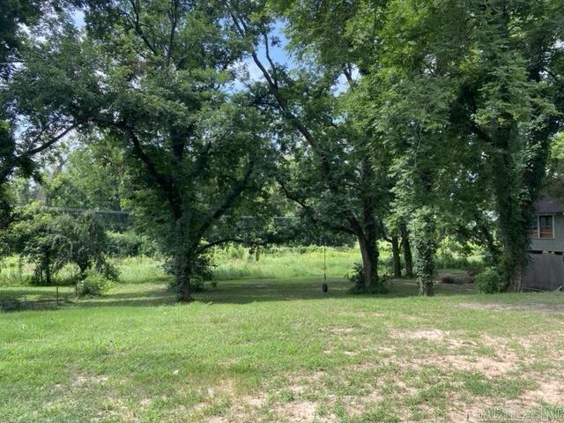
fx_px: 424
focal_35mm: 26
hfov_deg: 67.3
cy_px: 212
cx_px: 282
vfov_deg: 53.1
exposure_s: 1/527
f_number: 1.8
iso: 32
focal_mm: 4.25
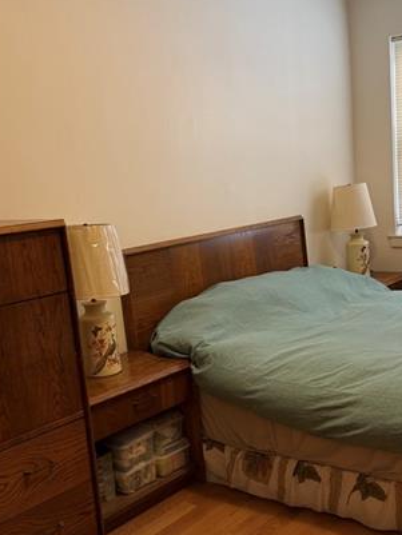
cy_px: 311
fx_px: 712
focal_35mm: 46
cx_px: 256
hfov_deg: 31.4
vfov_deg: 41.1
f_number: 1.78
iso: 160
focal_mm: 6.76
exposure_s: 1/60
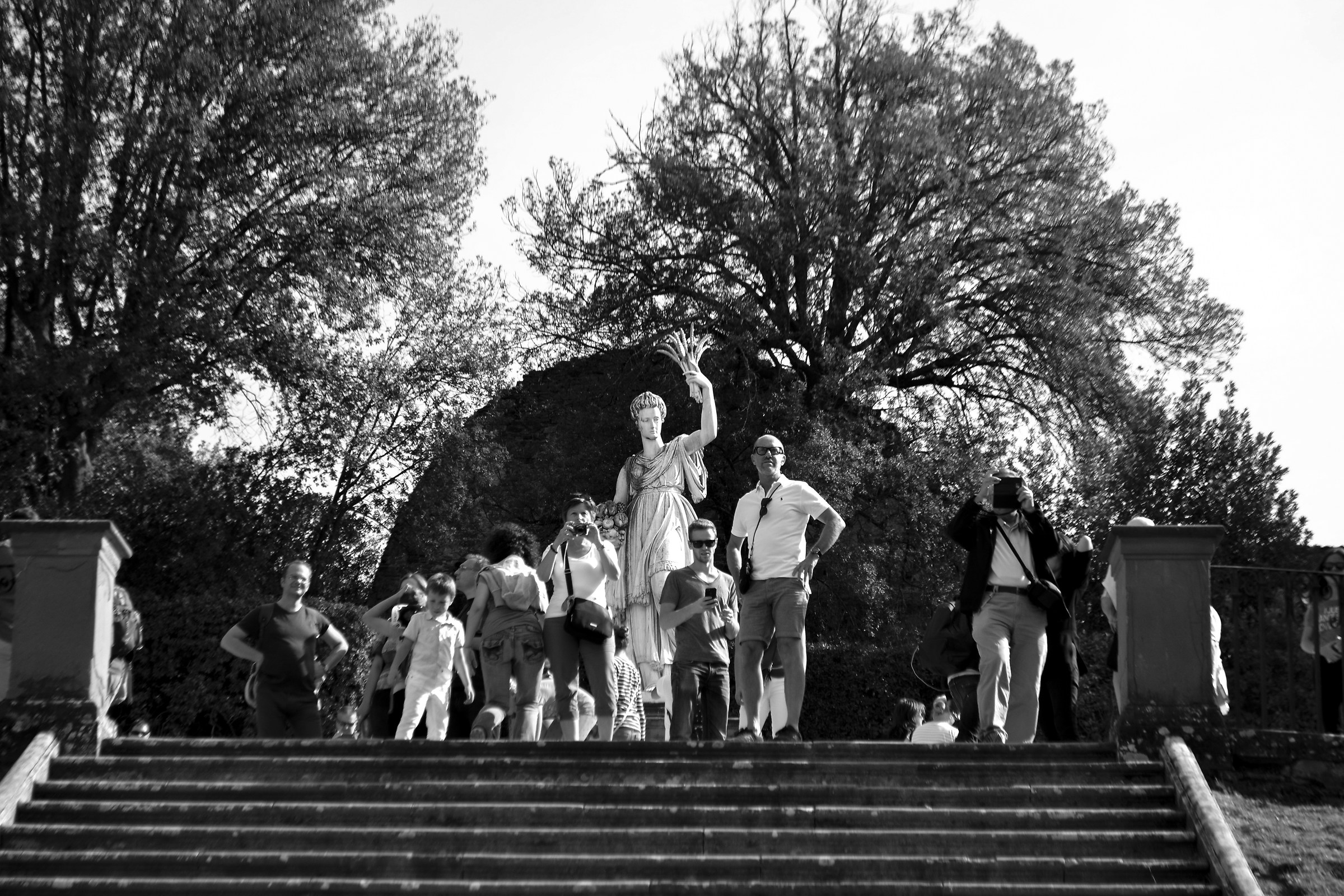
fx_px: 3080
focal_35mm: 82
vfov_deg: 16.6
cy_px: 448
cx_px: 672
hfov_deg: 24.6
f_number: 5.6
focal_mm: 55
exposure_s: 1/320
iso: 200
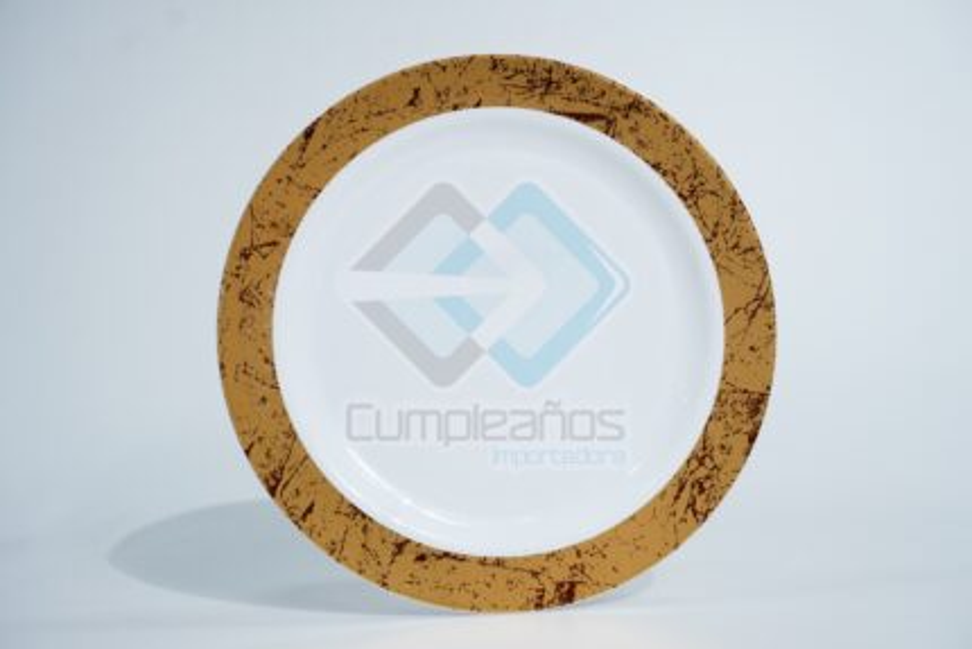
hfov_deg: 53.1
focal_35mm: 36
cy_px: 324
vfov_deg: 36.9
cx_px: 486
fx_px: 972
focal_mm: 24
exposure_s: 1/45
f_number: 8
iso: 400
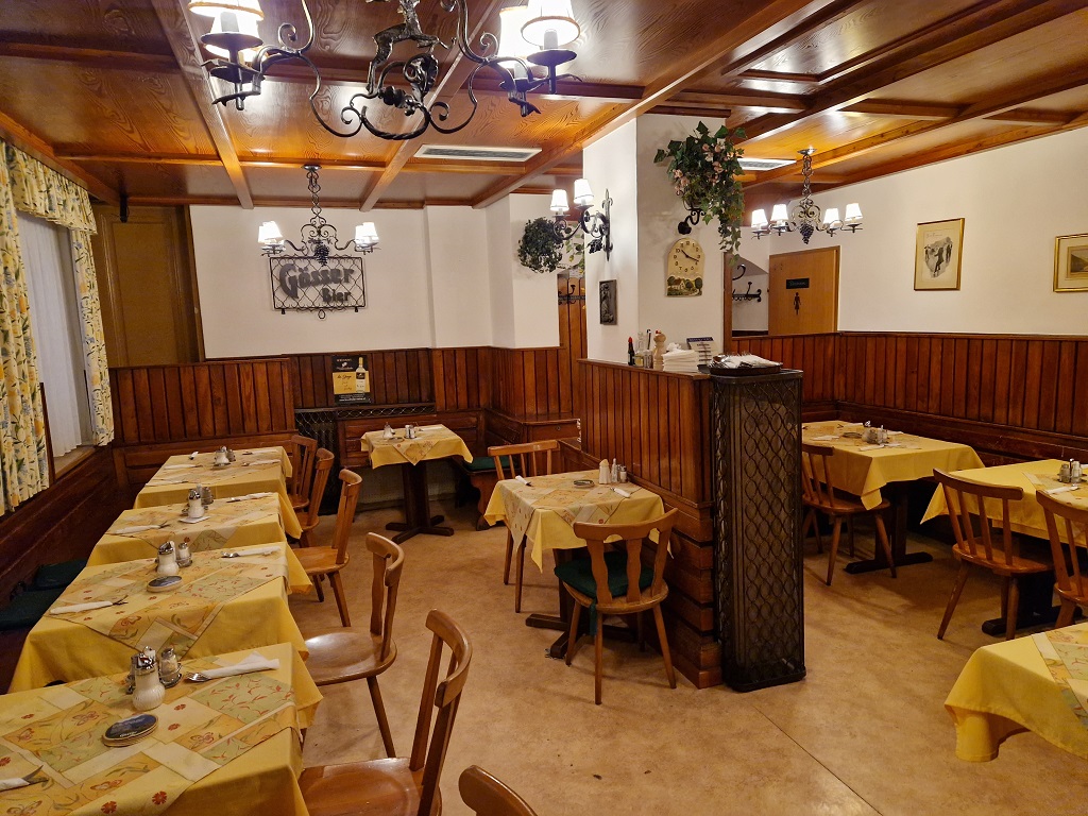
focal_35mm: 23
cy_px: 408
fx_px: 723
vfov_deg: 58.9
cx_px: 544
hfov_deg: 73.9
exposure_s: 1/100
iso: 1000
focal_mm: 5.4
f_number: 1.8
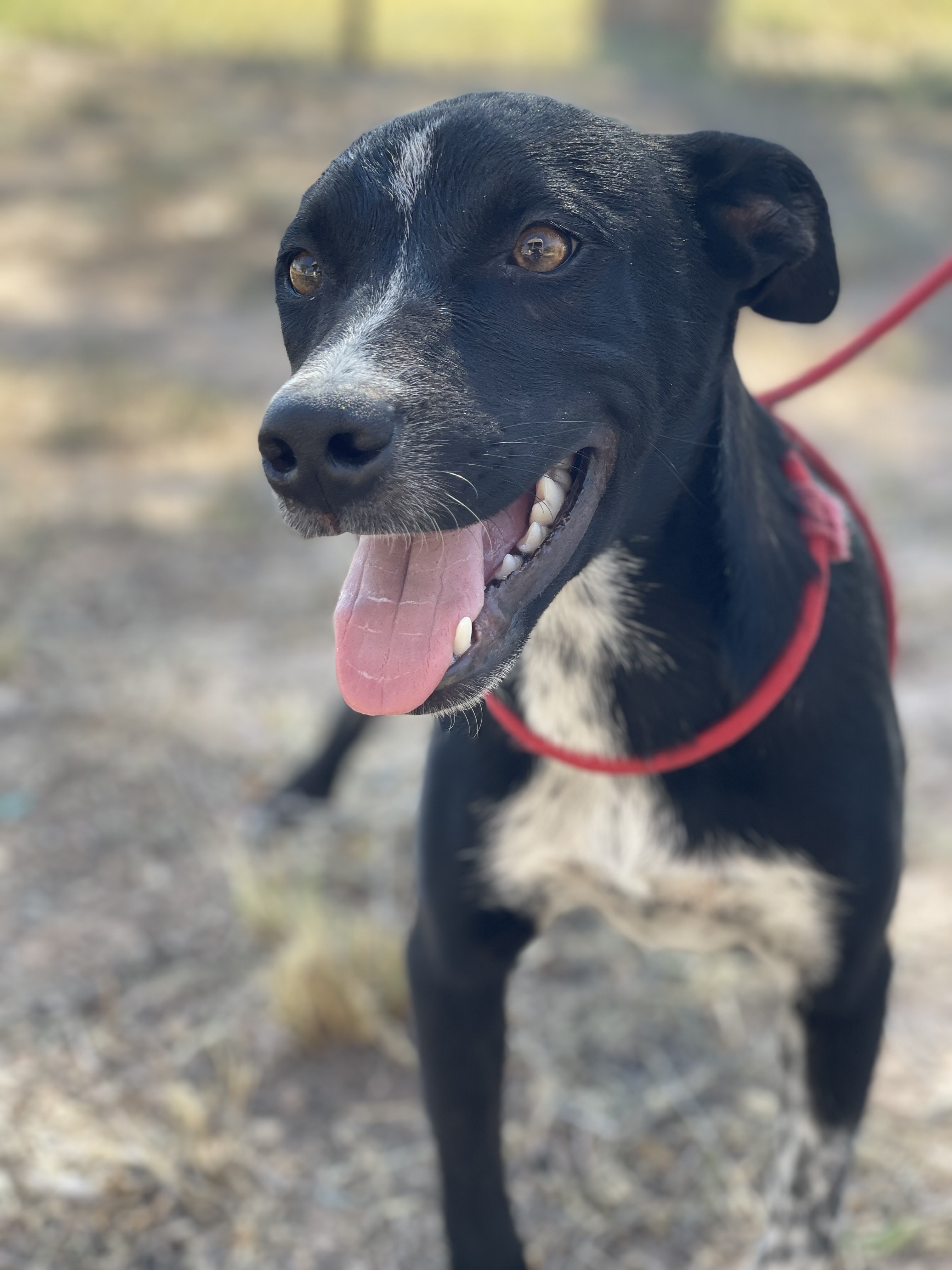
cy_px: 635
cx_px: 476
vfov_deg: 36.8
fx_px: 1907
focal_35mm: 52
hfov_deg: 28.0
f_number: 2
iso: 25
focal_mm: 6
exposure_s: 1/132
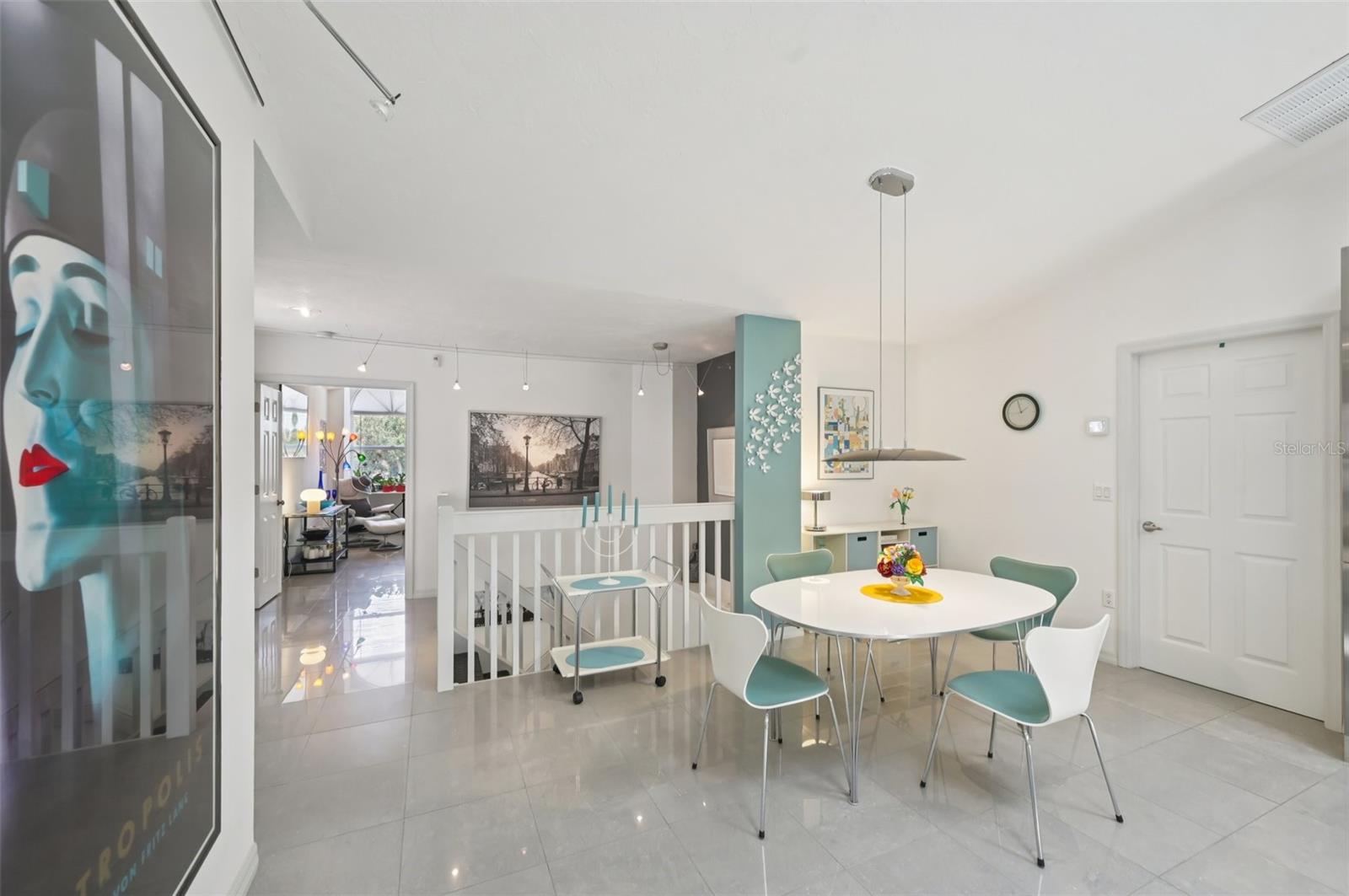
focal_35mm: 14
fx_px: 524
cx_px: 674
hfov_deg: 104.3
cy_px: 448
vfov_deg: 81.1
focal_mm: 14
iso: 400
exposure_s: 1/20
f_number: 8
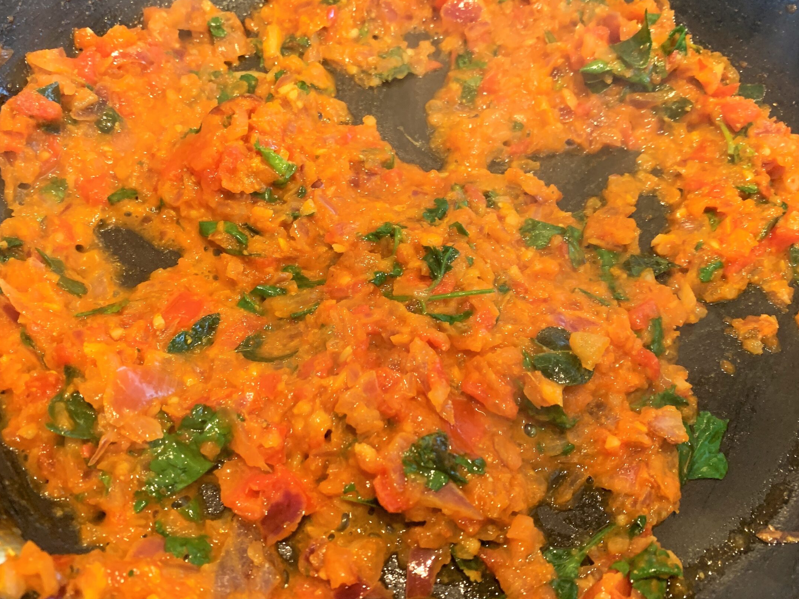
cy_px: 271
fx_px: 715
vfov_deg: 45.4
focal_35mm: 31
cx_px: 372
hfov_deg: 58.3
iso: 320
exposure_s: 1/33
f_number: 1.8
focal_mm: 4.25
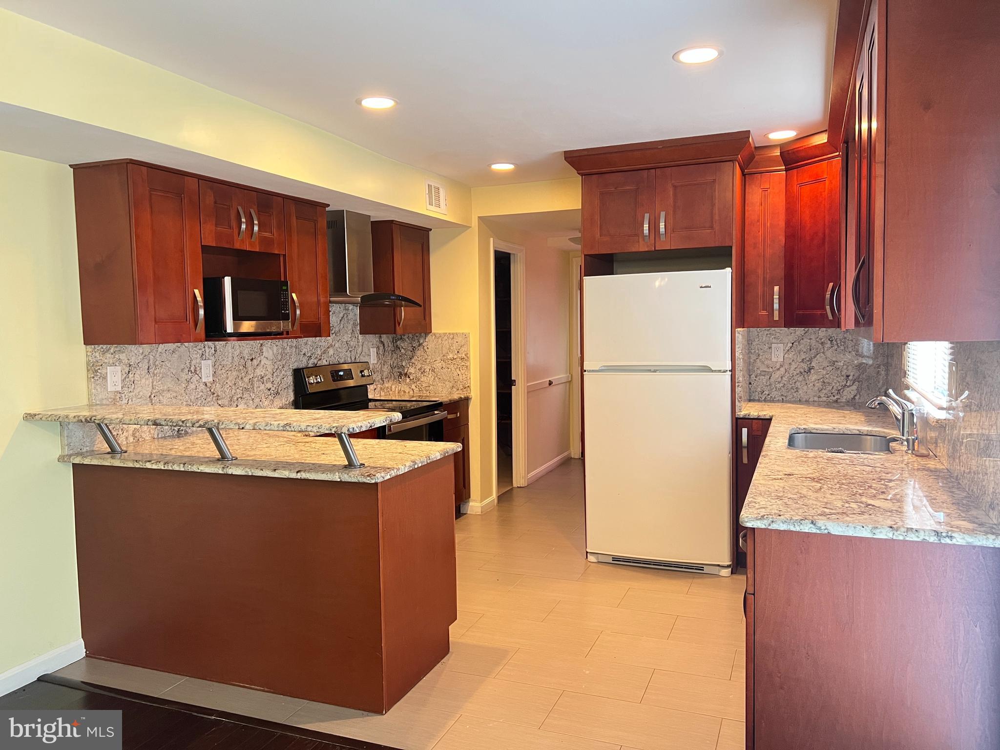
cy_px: 375
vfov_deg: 53.1
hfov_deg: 67.3
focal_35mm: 26
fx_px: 751
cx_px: 500
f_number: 1.5
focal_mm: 5.7
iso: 250
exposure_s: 1/60
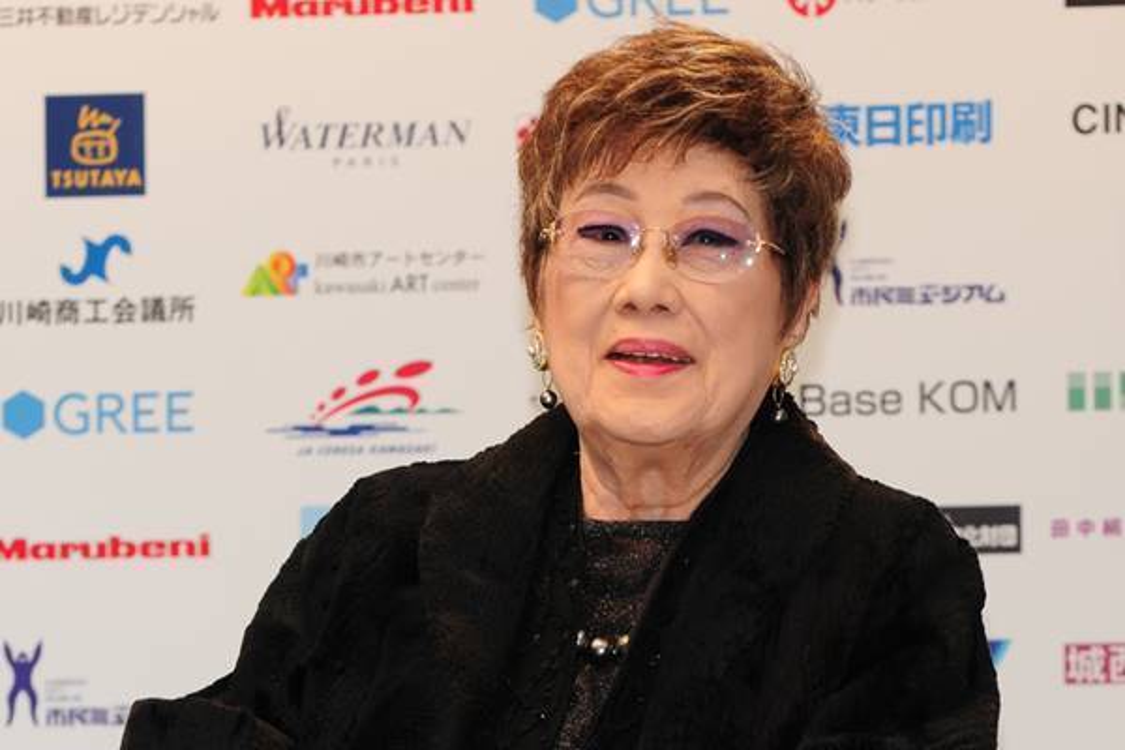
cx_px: 562
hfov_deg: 11.8
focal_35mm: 174
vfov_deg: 7.9
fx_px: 5437
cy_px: 375
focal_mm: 116
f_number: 7.1
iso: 320
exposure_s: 1/250
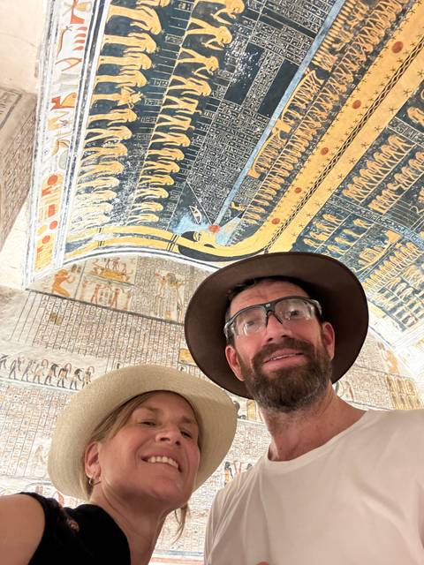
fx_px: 376
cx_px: 212
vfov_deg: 73.9
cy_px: 282
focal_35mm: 23
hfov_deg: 58.9
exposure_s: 1/28
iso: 640
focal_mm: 2.69
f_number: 1.9
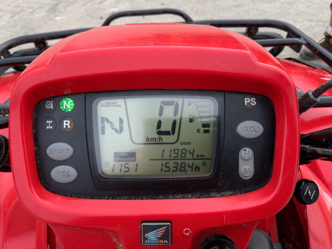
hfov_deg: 61.7
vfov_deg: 48.2
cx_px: 166
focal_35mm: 29
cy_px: 124
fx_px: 278
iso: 16
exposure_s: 1/256
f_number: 1.8
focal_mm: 3
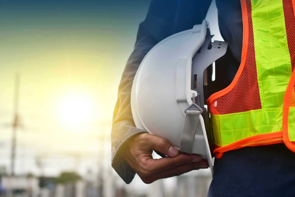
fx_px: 492
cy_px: 98
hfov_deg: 33.4
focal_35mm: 60
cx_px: 148
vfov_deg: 22.6
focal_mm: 40
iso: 100
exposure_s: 1/1000
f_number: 2.8
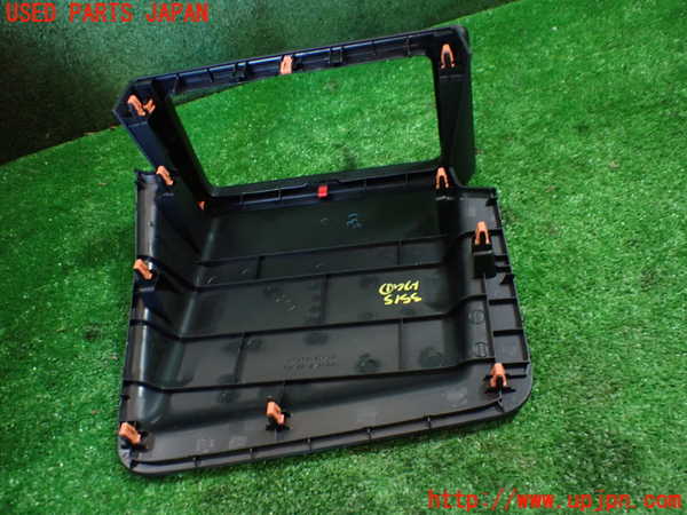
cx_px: 344
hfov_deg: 60.0
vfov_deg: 46.8
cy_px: 258
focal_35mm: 30
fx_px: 595
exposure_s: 1/100
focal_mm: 5.4
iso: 800
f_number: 2.3
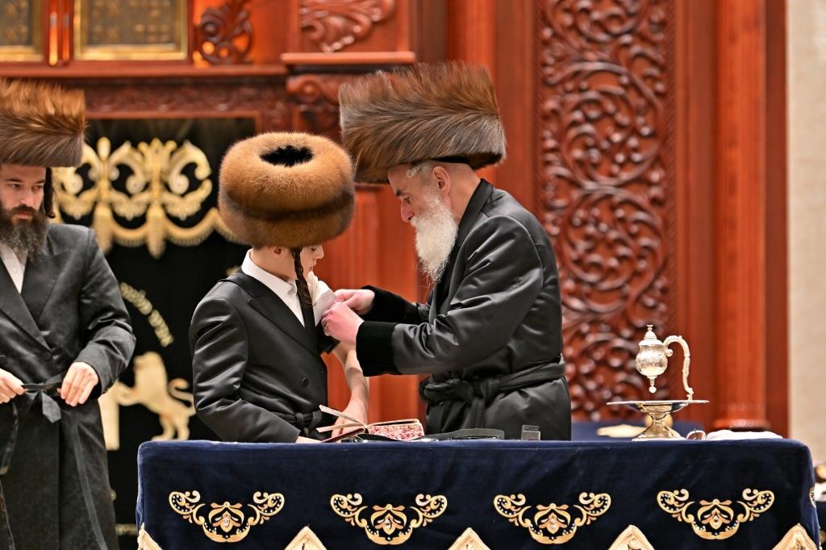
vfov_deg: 6.1
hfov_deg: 9.2
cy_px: 275
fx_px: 5161
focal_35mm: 225
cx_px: 413
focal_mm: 150
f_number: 2.8
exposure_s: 1/160
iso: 250
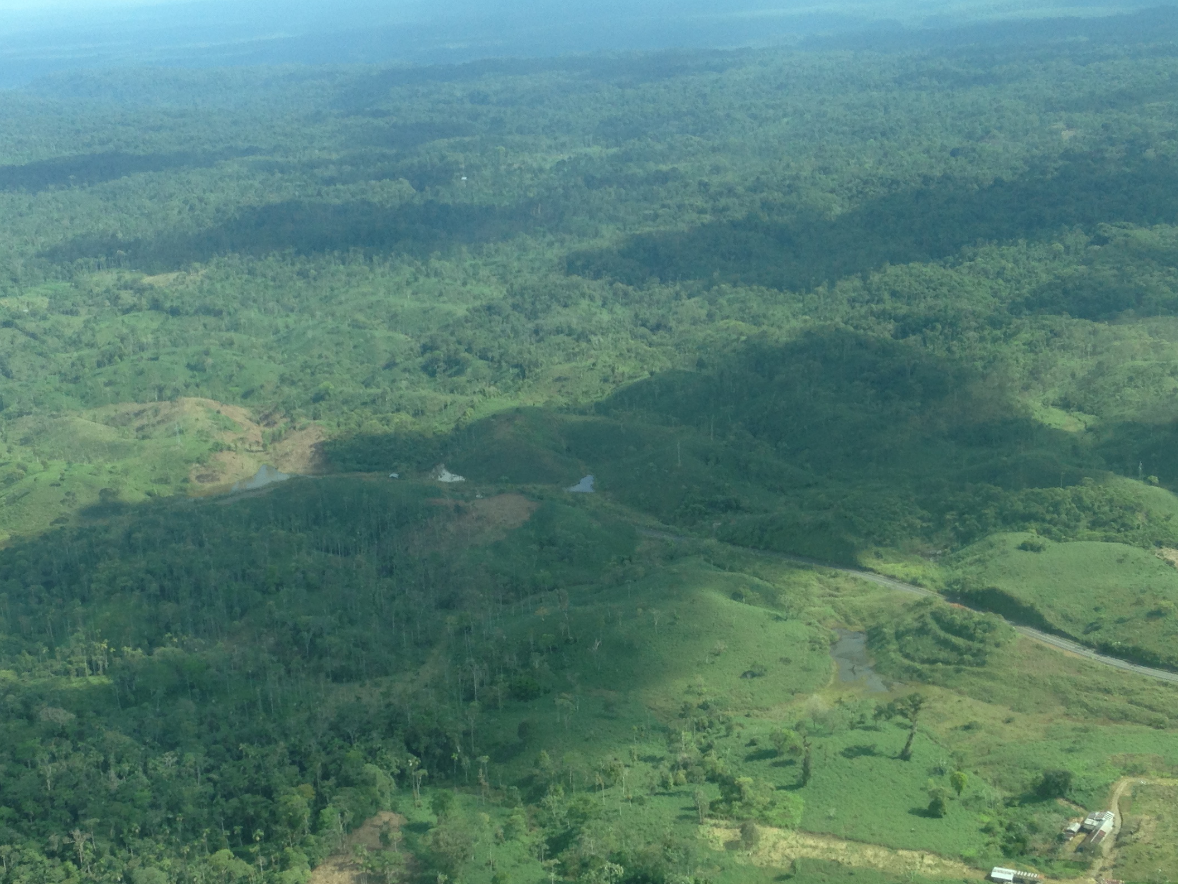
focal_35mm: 51
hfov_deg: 37.5
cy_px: 539
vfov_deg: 28.5
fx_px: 1736
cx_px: 548
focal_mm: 4.12
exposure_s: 1/596
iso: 50
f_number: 2.4
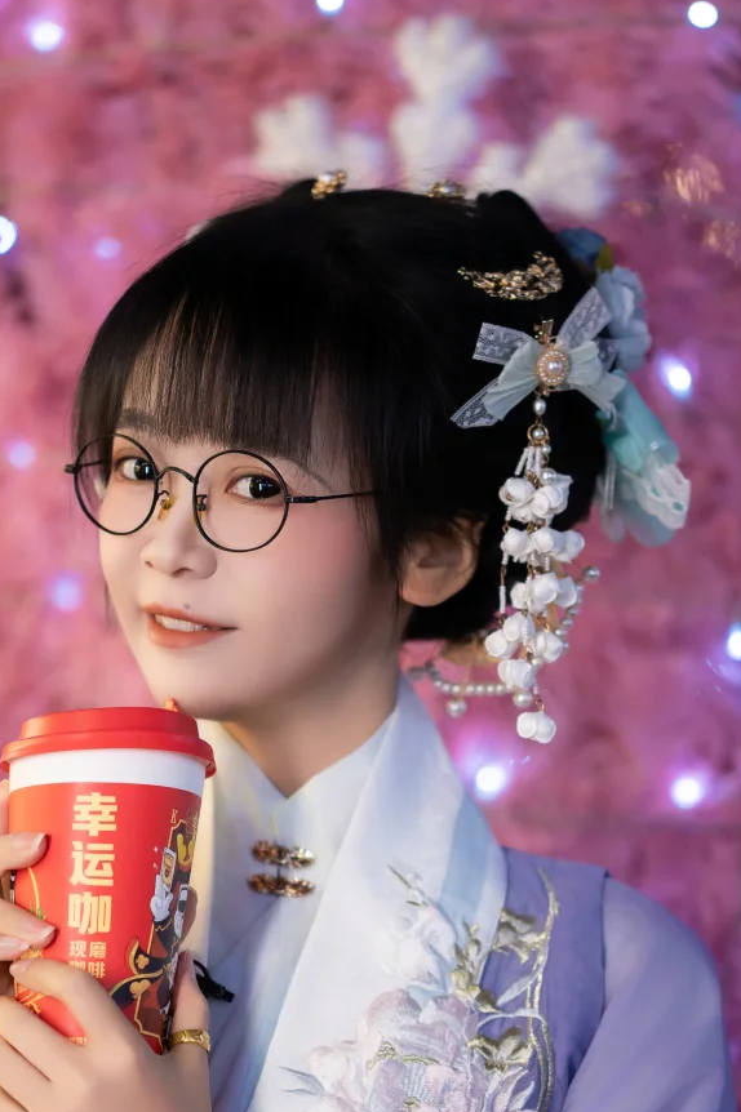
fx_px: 2904
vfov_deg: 21.5
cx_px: 294
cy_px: 831
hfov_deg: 14.5
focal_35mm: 94
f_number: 1.8
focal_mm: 50
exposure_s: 1/125
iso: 250
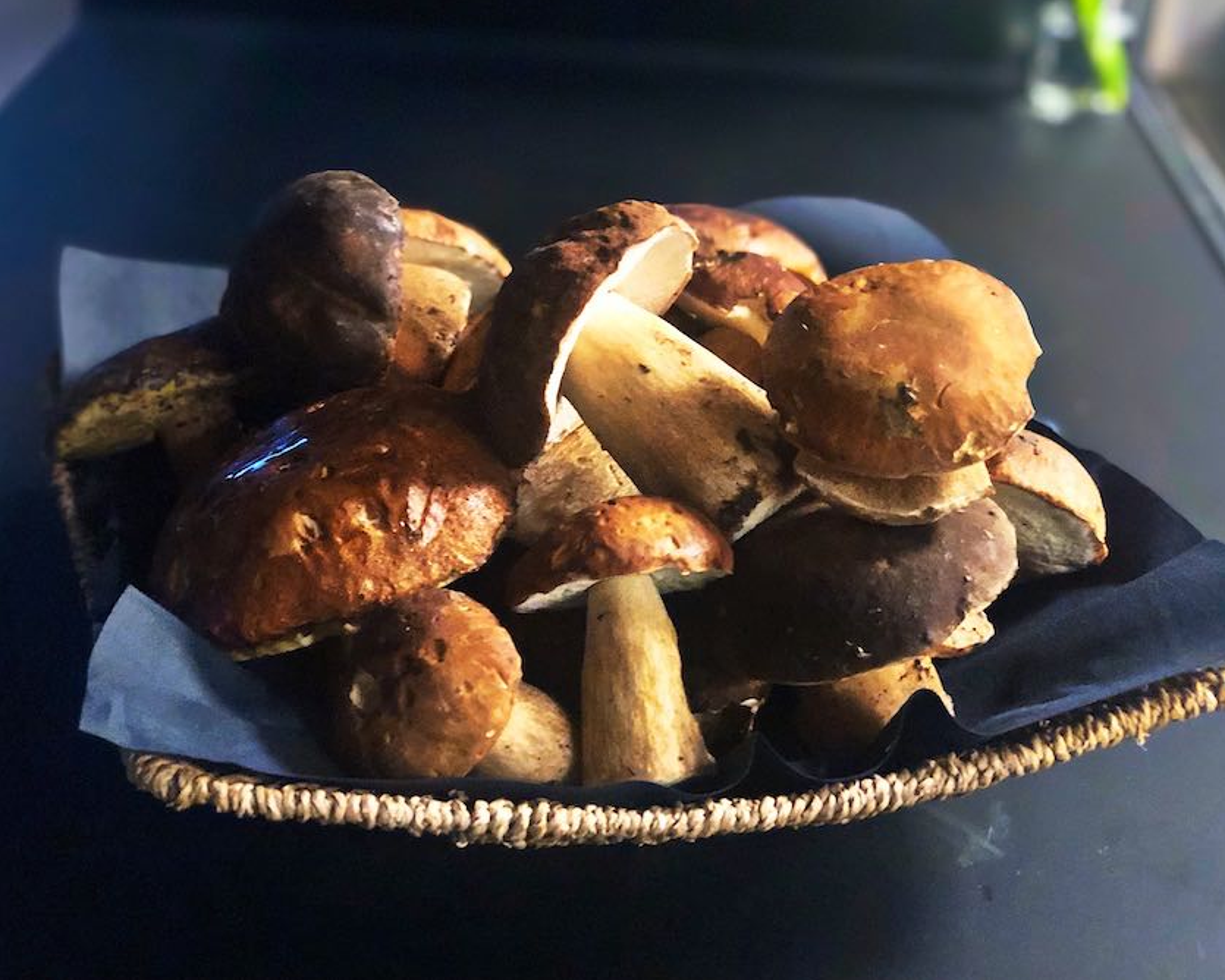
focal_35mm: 60
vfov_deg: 25.4
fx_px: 2175
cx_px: 612
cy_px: 486
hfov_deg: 31.5
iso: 1250
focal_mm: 6.6
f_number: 2.8
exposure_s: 1/33
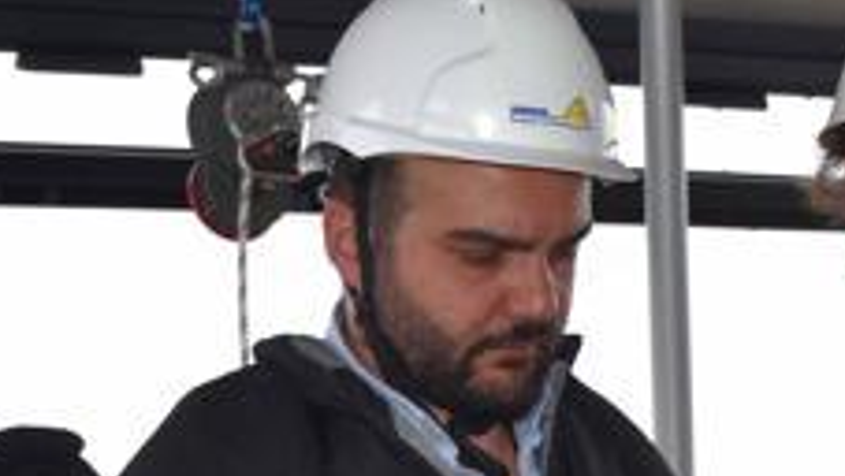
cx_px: 480
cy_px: 562
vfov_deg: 10.5
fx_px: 2556
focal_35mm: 114
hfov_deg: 18.8
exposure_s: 1/125
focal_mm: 22
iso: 250
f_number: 3.5
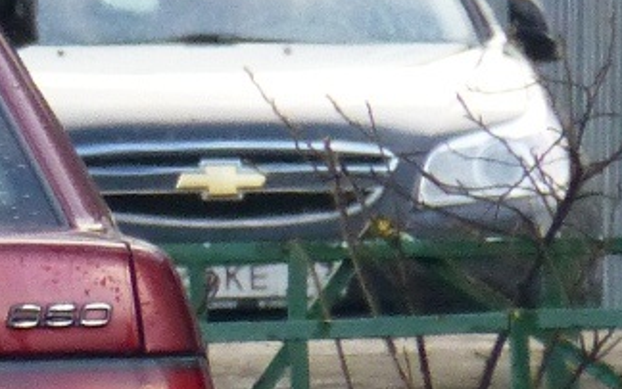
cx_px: -802
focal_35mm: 2510
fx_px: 42578
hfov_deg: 0.8
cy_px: 355
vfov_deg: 0.5
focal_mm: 86
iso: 400
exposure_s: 1/125
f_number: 6.4
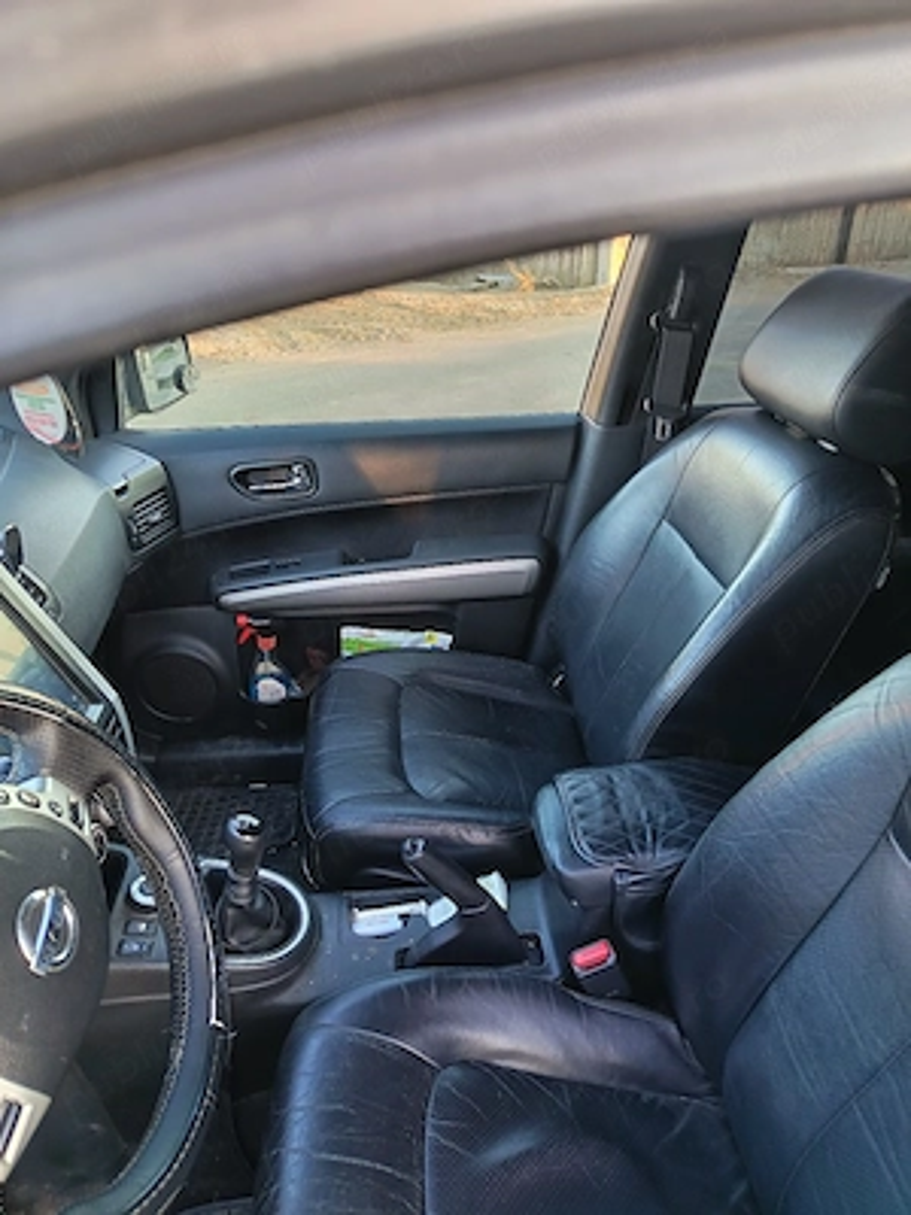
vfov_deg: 71.6
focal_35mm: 24
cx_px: 456
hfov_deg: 56.8
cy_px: 608
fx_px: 842
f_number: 1.75
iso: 682
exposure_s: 1/33.3
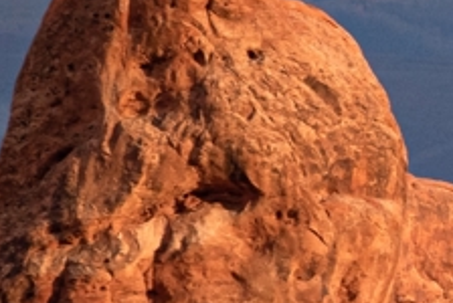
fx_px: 28803
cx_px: 1428
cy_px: 364
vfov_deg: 0.6
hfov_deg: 0.9
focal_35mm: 2286
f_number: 7.1
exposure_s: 1/800
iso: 800
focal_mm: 320
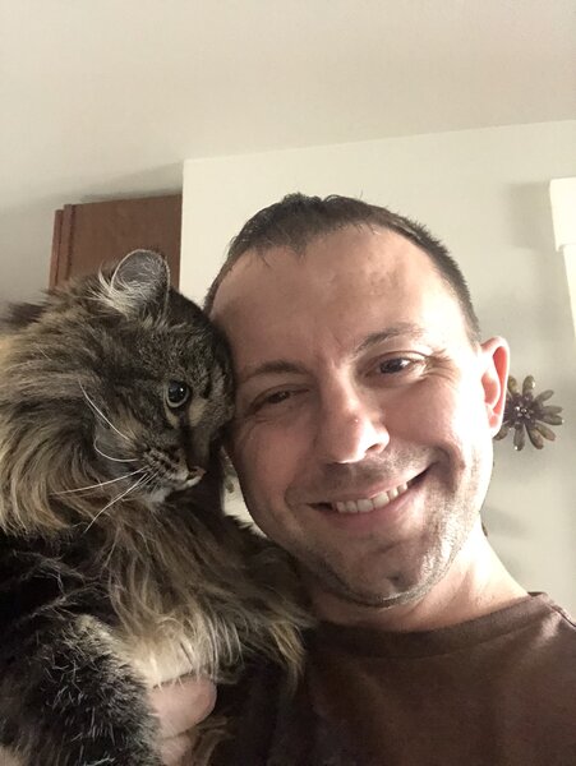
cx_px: 288
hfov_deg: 44.2
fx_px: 709
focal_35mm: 32
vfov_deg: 56.8
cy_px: 383
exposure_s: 1/15
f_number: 2.2
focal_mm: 2.87
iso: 1000
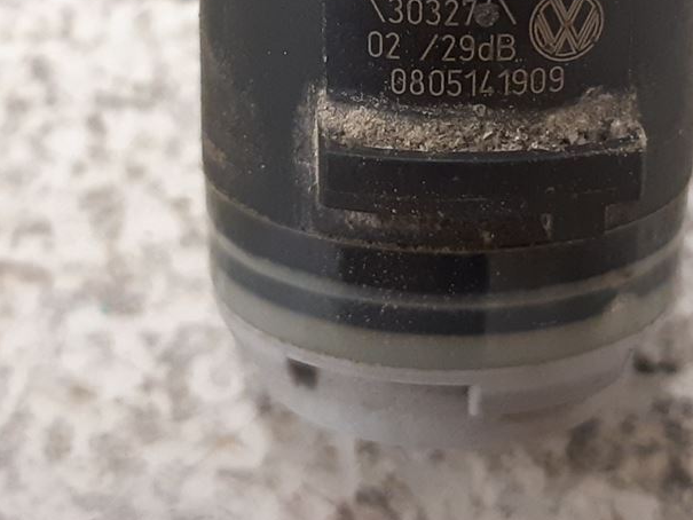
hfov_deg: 22.2
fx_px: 1762
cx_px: 381
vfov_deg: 16.4
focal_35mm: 88
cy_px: 1
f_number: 1.7
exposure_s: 1/25
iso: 250
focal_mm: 3.93
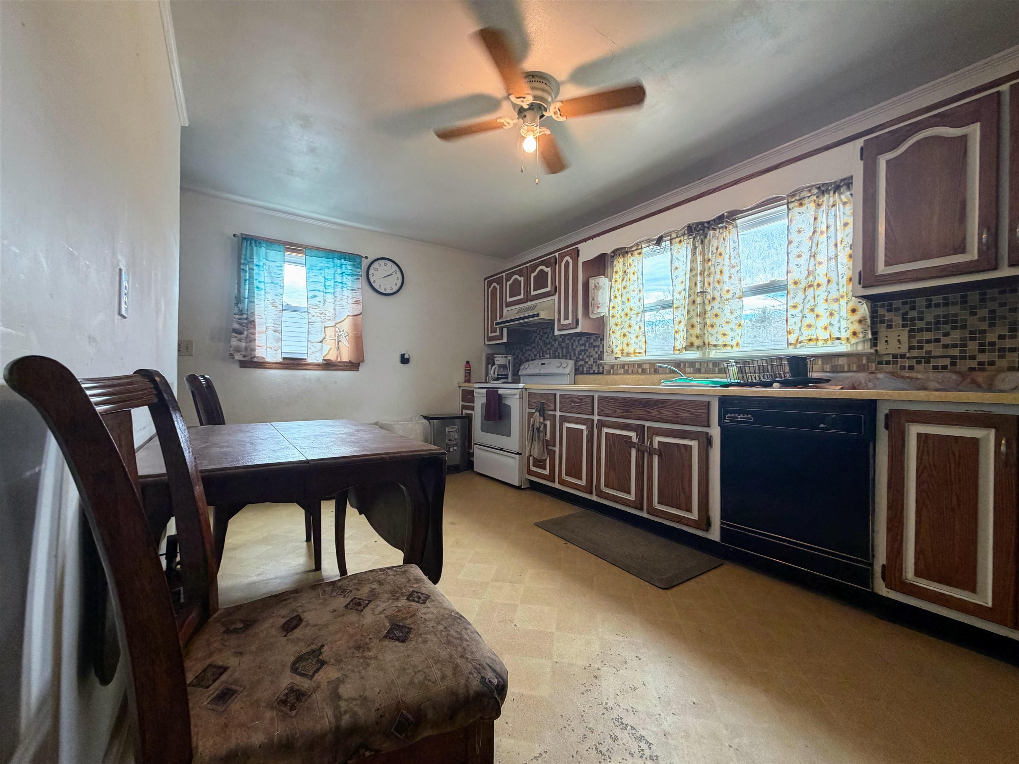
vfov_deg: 85.7
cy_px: 382
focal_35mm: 14
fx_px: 412
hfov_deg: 102.1
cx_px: 510
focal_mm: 2.22
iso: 160
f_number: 2.2
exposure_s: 1/60
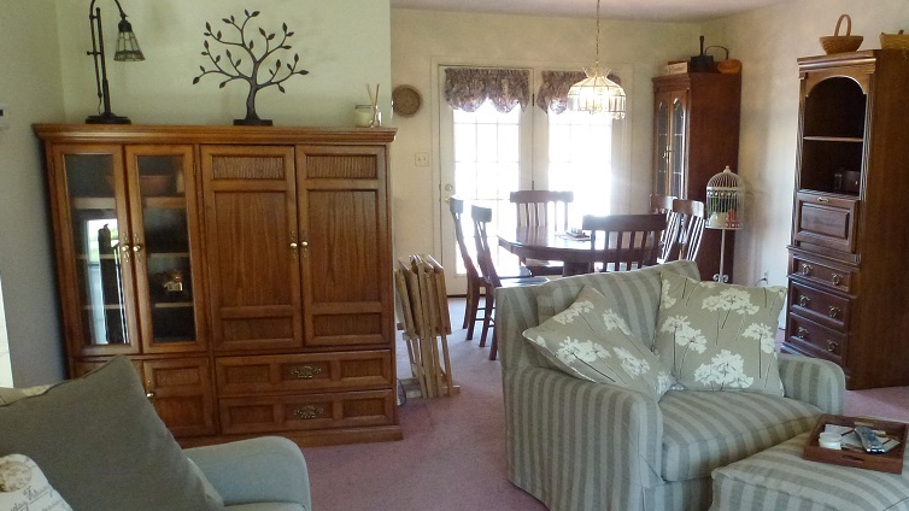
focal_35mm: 37
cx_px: 583
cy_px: 346
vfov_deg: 31.7
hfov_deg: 53.3
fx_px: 892
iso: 400
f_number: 3.3
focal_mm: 4.3
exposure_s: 1/40
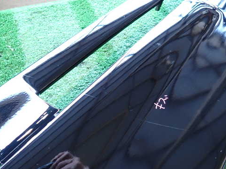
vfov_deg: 45.4
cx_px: 100
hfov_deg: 58.2
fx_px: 202
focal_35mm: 31
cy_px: 95
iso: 500
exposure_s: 1/30
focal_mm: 4.5
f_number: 2
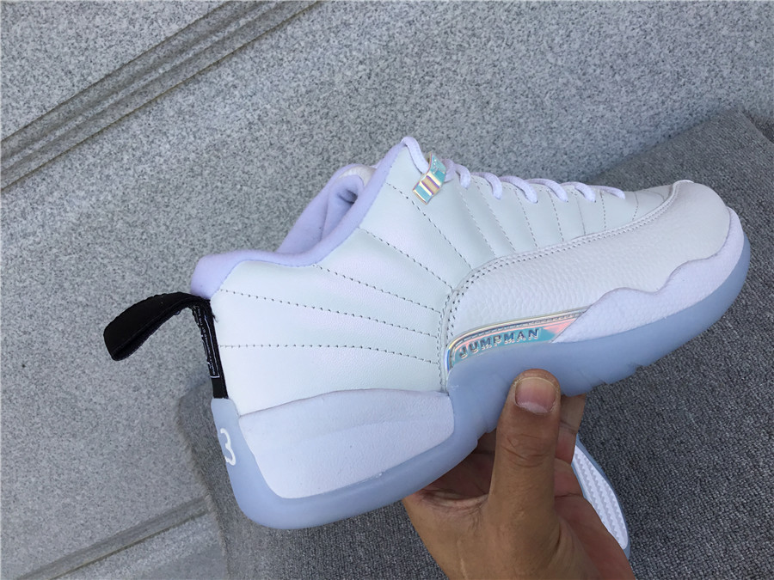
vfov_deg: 45.4
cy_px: 290
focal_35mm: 31
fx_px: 693
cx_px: 387
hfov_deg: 58.4
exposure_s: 1/657
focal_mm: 3.3
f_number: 2.4
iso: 25
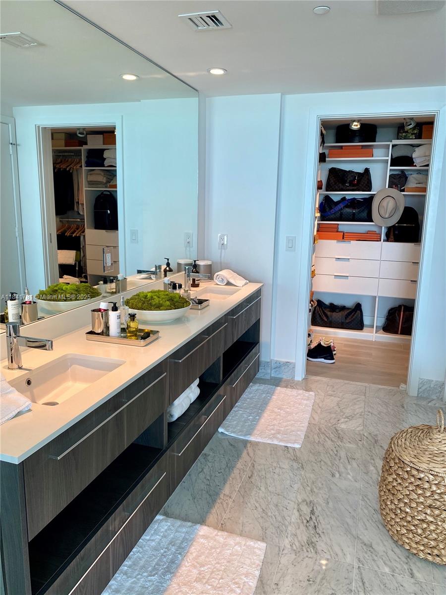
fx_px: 447
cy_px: 298
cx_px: 223
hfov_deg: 53.1
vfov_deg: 67.3
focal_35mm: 26
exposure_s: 1/60
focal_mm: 4.25
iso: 64
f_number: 1.8
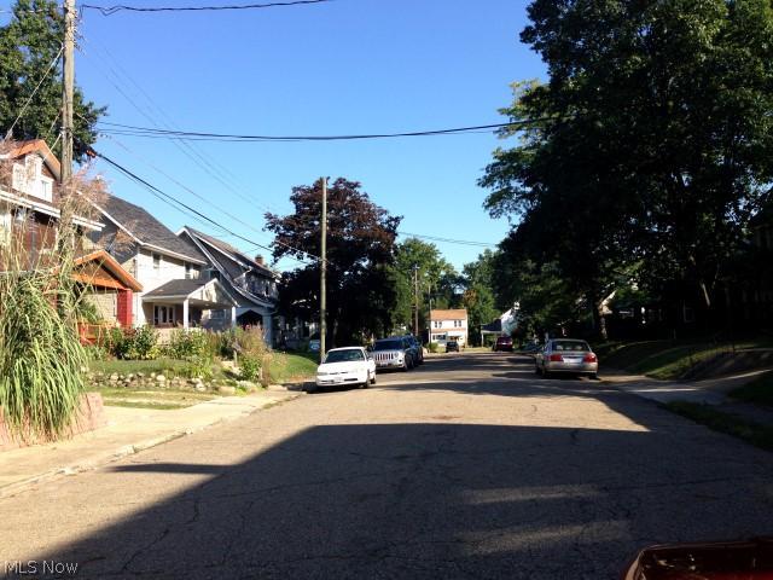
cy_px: 290
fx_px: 737
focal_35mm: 33
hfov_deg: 55.4
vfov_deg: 42.9
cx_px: 386
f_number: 2.4
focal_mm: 4.12
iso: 50
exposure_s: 1/723
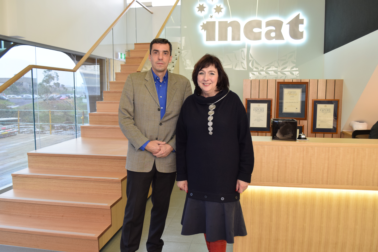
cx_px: 189
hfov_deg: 57.2
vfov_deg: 40.0
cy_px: 126
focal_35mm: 33
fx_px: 346
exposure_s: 1/100
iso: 800
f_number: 5
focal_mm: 22
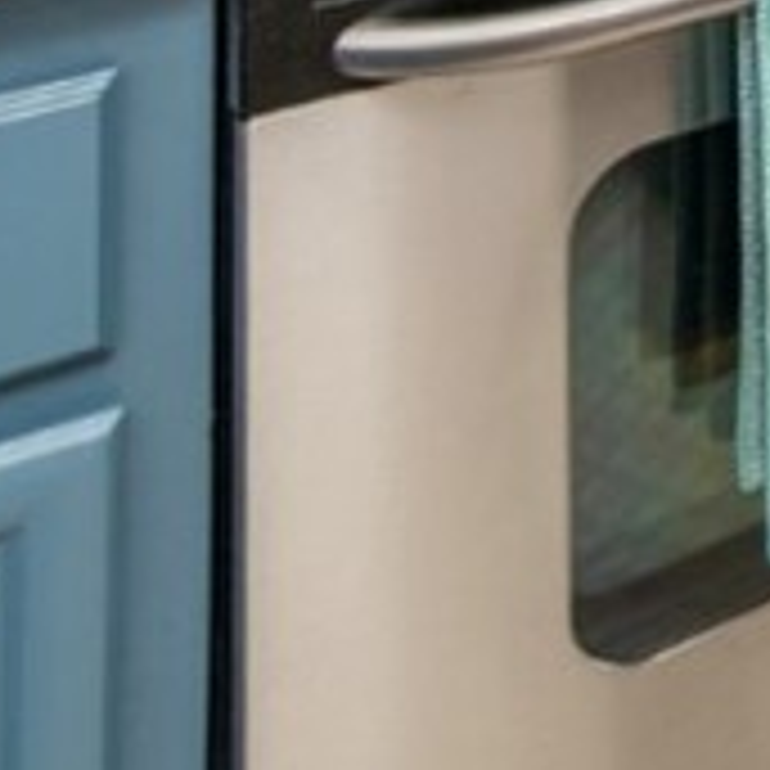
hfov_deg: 17.6
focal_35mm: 71
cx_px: 1522
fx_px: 1787
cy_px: -709
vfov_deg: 18.0
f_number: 5.6
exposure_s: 1/125
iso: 200
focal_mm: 14
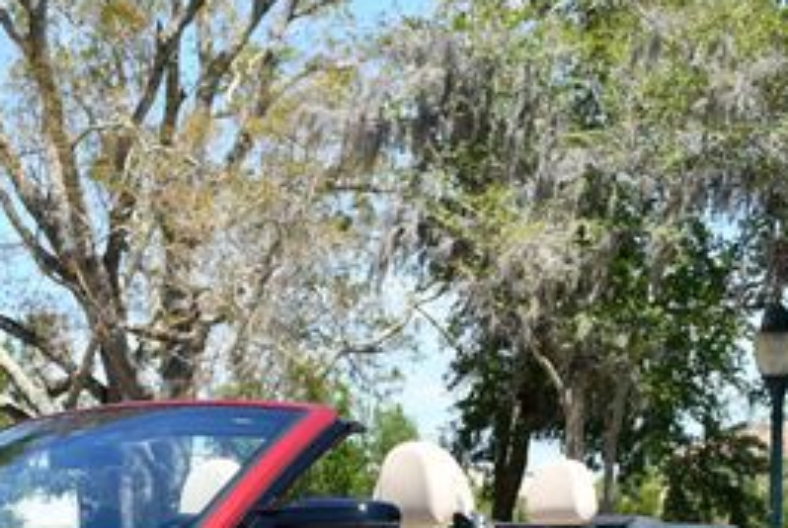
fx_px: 2323
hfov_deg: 18.9
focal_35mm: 106
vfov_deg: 12.7
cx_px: 71
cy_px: 578
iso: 140
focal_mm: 22
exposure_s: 1/250
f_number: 8
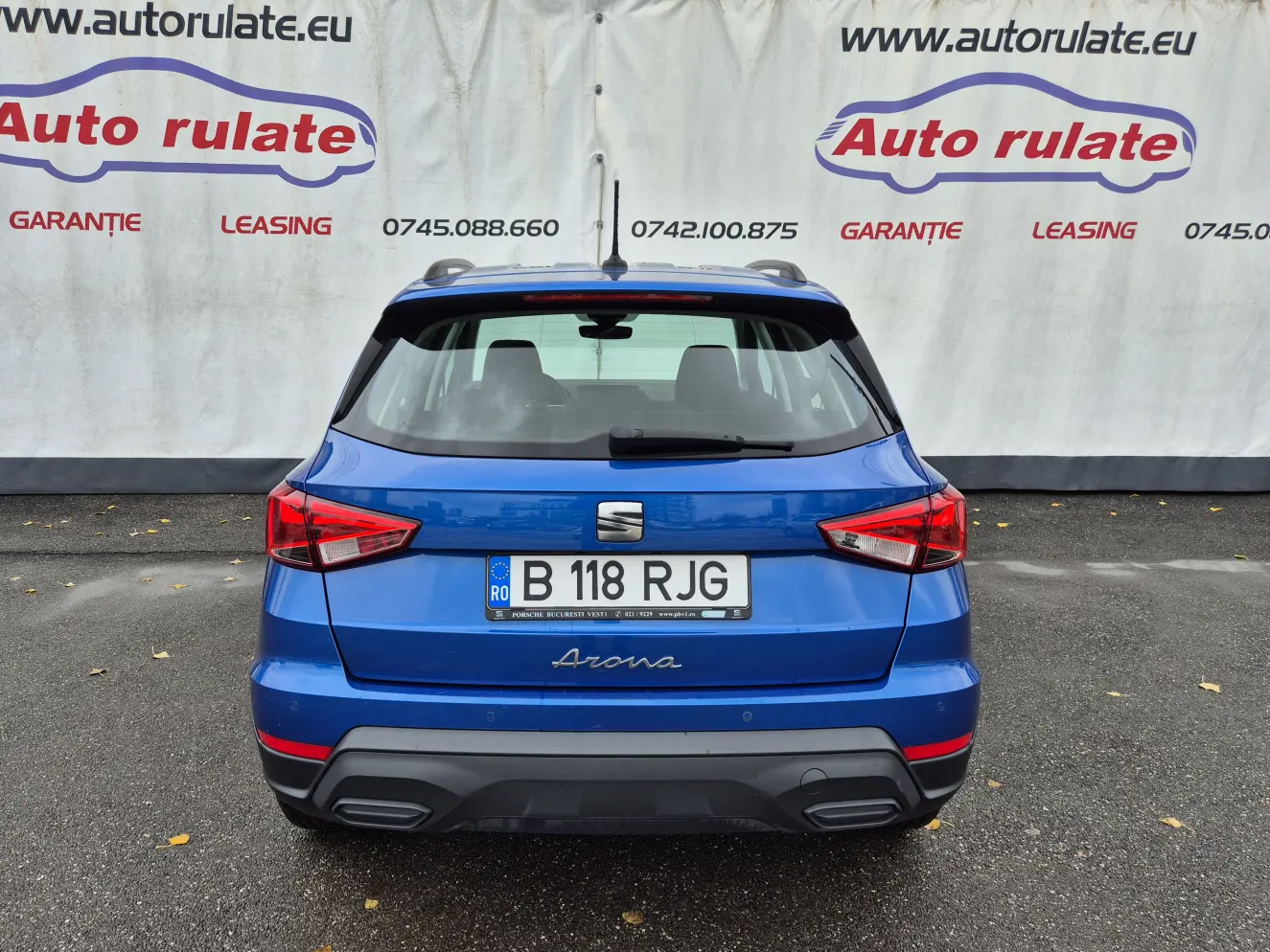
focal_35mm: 25
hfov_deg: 69.3
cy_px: 512
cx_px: 603
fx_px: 917
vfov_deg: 54.8
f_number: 1.8
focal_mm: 5.4
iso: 25
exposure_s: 1/396
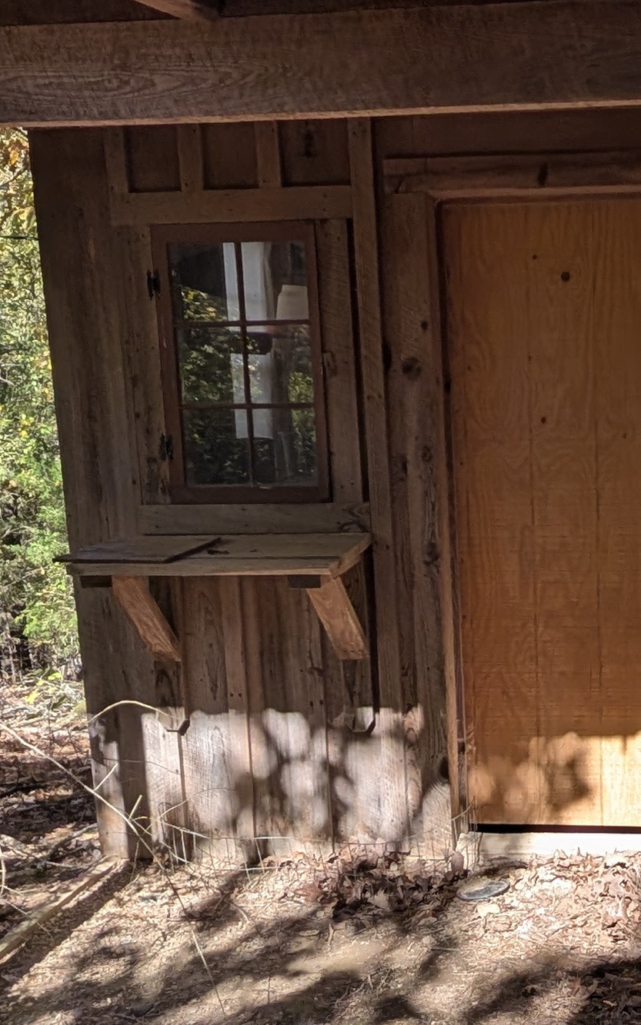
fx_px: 1090
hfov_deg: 31.2
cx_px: 577
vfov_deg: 50.3
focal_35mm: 39
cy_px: 552
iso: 47
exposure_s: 1/723
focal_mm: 2.02
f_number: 1.7
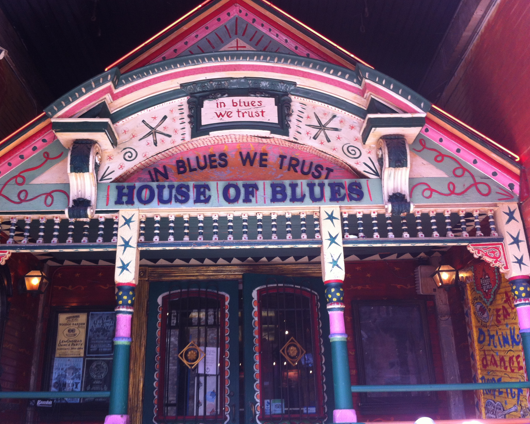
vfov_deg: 40.1
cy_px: 213
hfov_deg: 49.1
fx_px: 580
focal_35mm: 37
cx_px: 251
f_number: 2.8
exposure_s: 1/30
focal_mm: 3.85
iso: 80
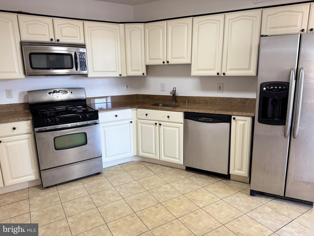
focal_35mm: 24
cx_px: 157
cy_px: 118
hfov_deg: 71.6
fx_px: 218
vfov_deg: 56.8
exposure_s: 1/60
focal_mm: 6.76
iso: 125
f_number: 1.78
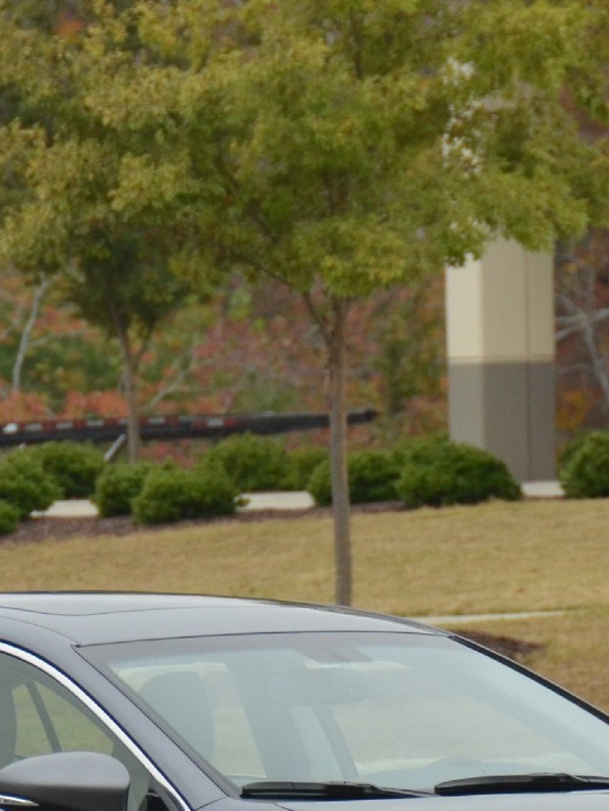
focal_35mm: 592
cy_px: 772
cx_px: 205
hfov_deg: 2.5
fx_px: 13879
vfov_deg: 3.3
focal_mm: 130
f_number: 5.6
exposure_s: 1/500
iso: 800
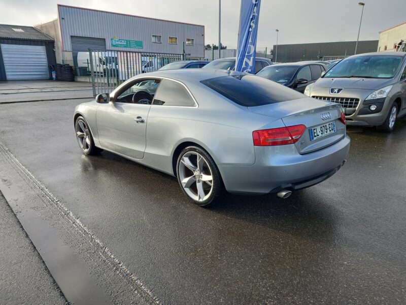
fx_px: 293
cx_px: 203
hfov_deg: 69.4
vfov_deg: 54.9
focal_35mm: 25
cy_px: 152
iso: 25
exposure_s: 1/136
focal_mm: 4.6
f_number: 2
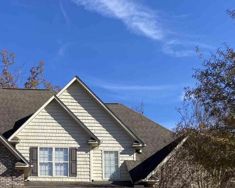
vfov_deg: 21.8
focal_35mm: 66
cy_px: 210
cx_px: 47
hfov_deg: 28.1
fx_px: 459
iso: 20
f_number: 1.8
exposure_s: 1/1499
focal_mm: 3.99
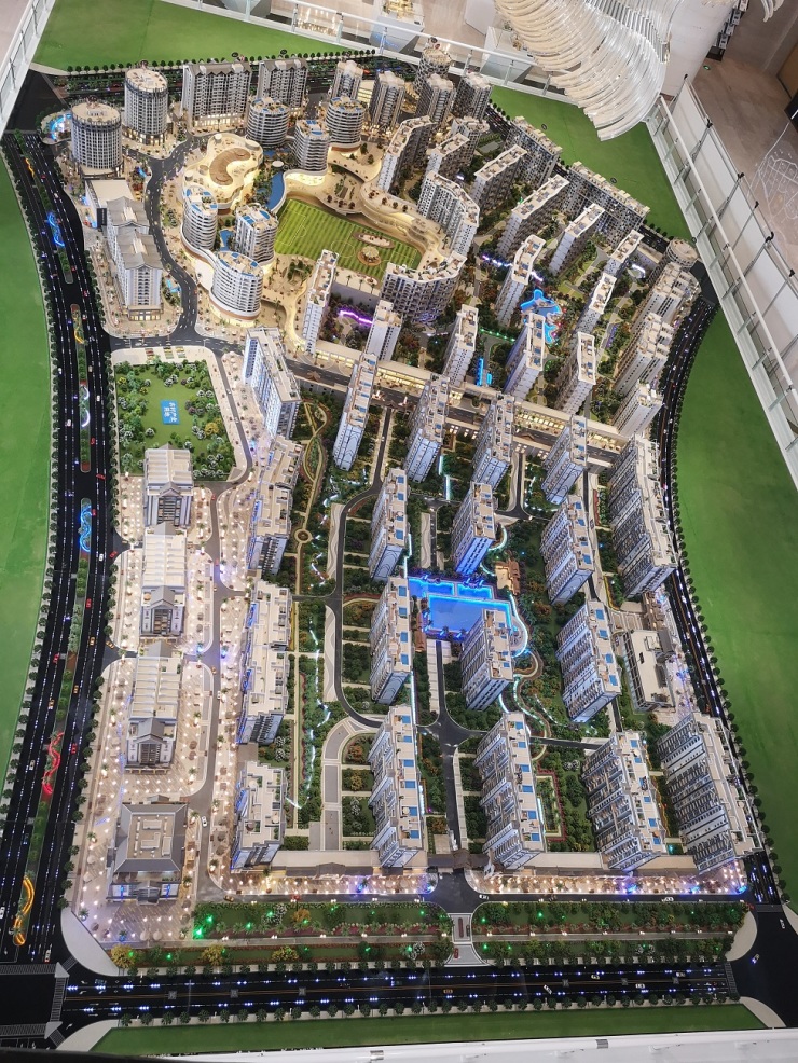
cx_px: 399
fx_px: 830
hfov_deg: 51.4
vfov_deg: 65.3
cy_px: 532
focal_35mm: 27
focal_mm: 3.95
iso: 125
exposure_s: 1/50
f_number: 1.8
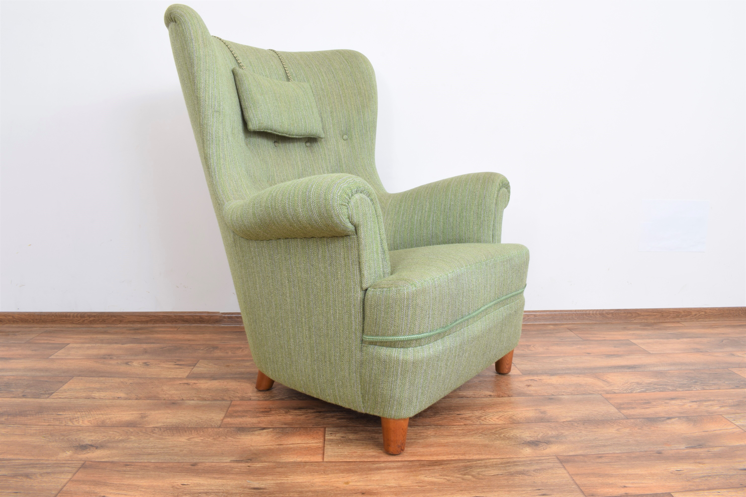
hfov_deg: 67.4
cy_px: 248
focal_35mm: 27
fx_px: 559
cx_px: 373
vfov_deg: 47.9
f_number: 22
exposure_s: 4
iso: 100
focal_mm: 18
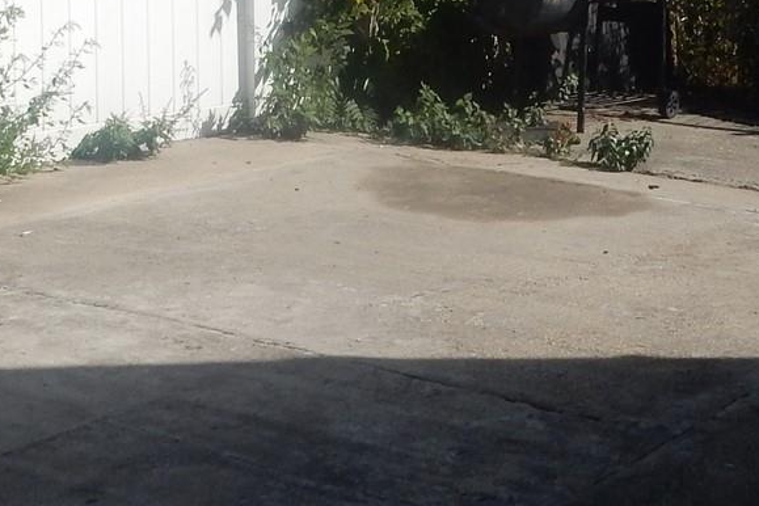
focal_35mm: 92
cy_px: 24
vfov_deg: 14.7
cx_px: 337
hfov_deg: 22.1
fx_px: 1940
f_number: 3.7
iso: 125
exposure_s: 1/1600
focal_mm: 4.5
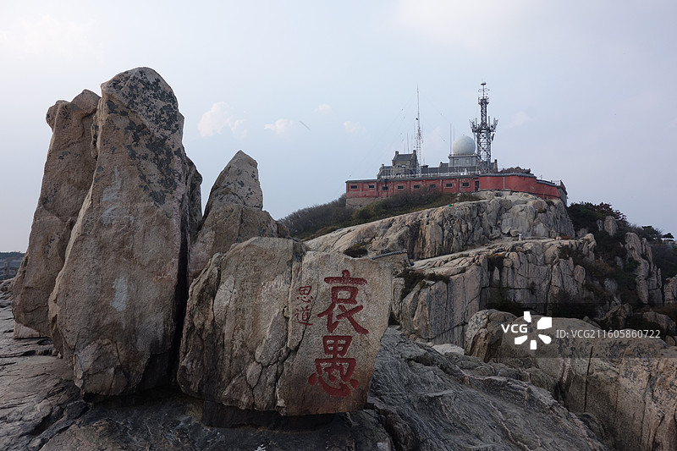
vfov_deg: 46.4
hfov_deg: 65.5
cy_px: 226
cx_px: 338
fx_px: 526
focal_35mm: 28
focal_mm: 10.4
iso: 125
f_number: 8
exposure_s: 1/125
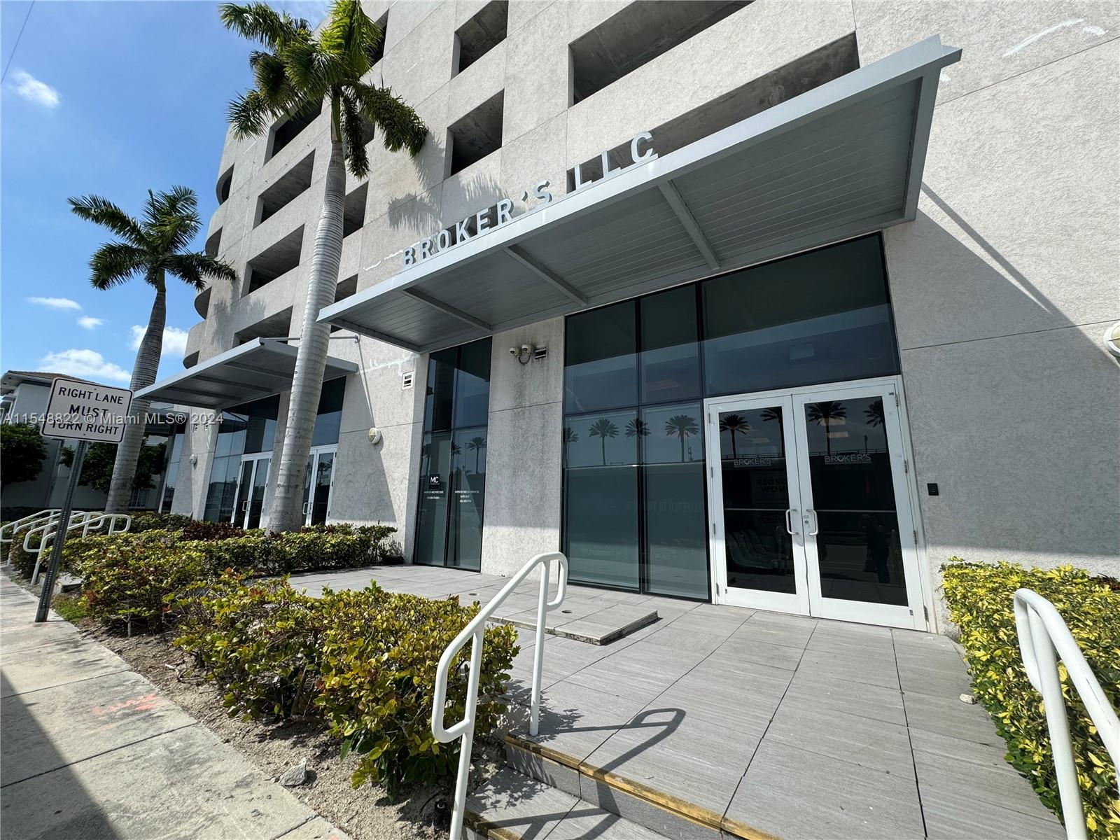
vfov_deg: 85.7
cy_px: 420
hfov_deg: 102.1
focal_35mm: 14
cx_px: 560
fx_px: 453
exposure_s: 1/1709
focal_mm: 2.22
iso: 50
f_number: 2.2
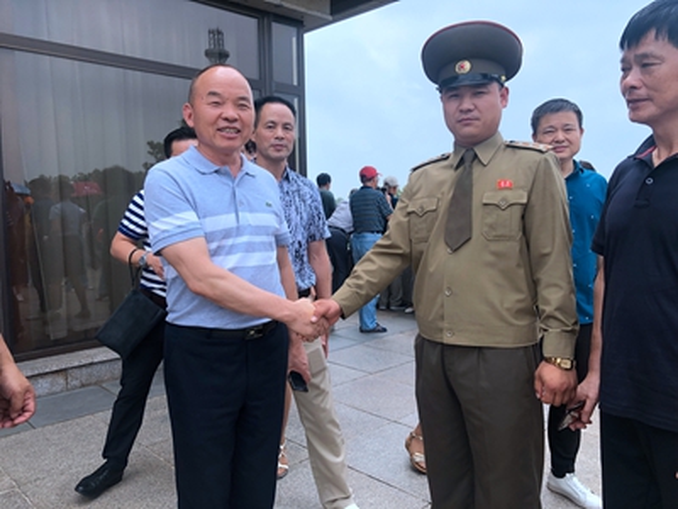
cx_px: 339
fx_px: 548
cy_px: 254
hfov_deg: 63.4
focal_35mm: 28
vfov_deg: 49.7
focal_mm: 4
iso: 20
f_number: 1.8
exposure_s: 1/1215
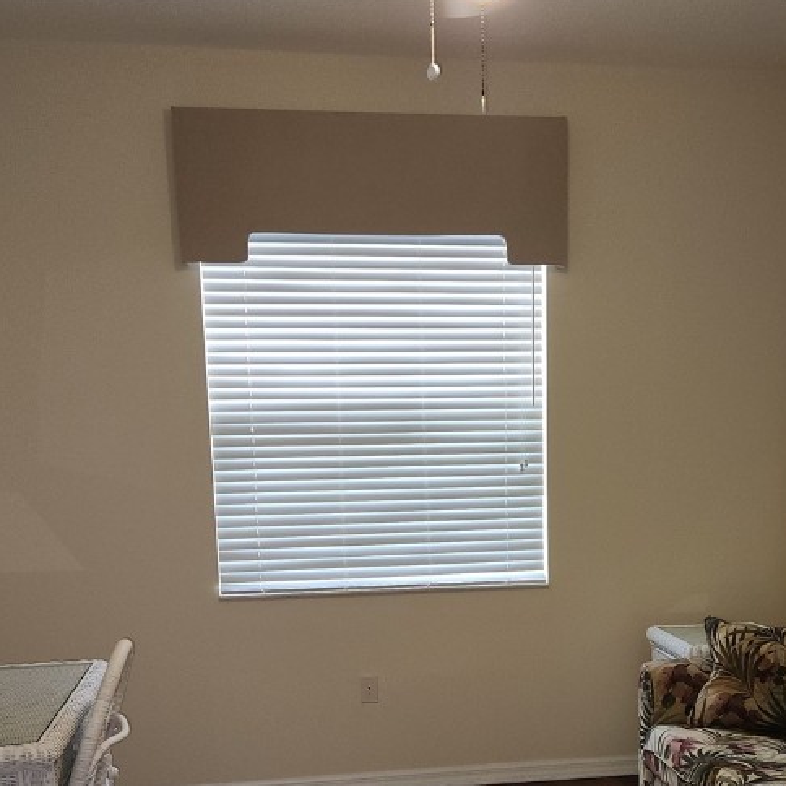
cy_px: 617
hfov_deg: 39.0
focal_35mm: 43
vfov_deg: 37.9
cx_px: 466
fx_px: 1105
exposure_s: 1/24
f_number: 1.8
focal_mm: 5.4
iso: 100
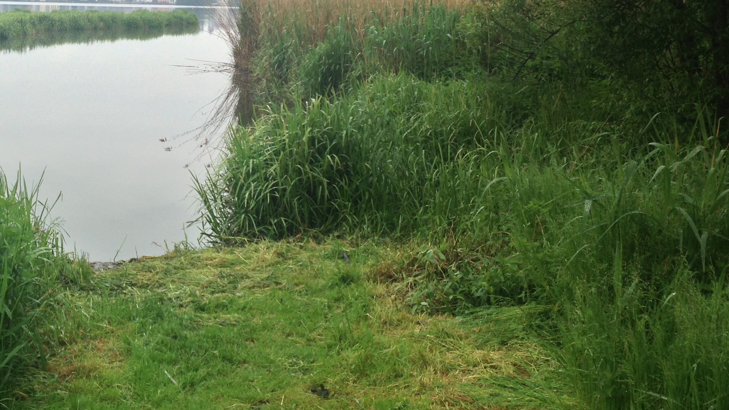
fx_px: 1102
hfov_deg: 35.6
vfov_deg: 21.0
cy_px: 158
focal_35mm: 57
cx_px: 164
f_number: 2.4
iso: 50
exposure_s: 1/437
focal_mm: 4.12
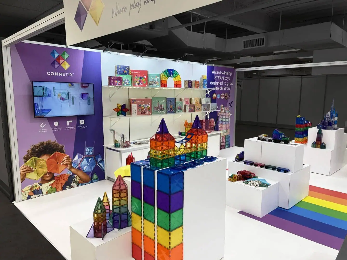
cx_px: 174
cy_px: 130
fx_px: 261
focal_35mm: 26
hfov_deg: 67.3
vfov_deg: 53.1
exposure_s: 1/120
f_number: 1.6
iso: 50
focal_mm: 4.2
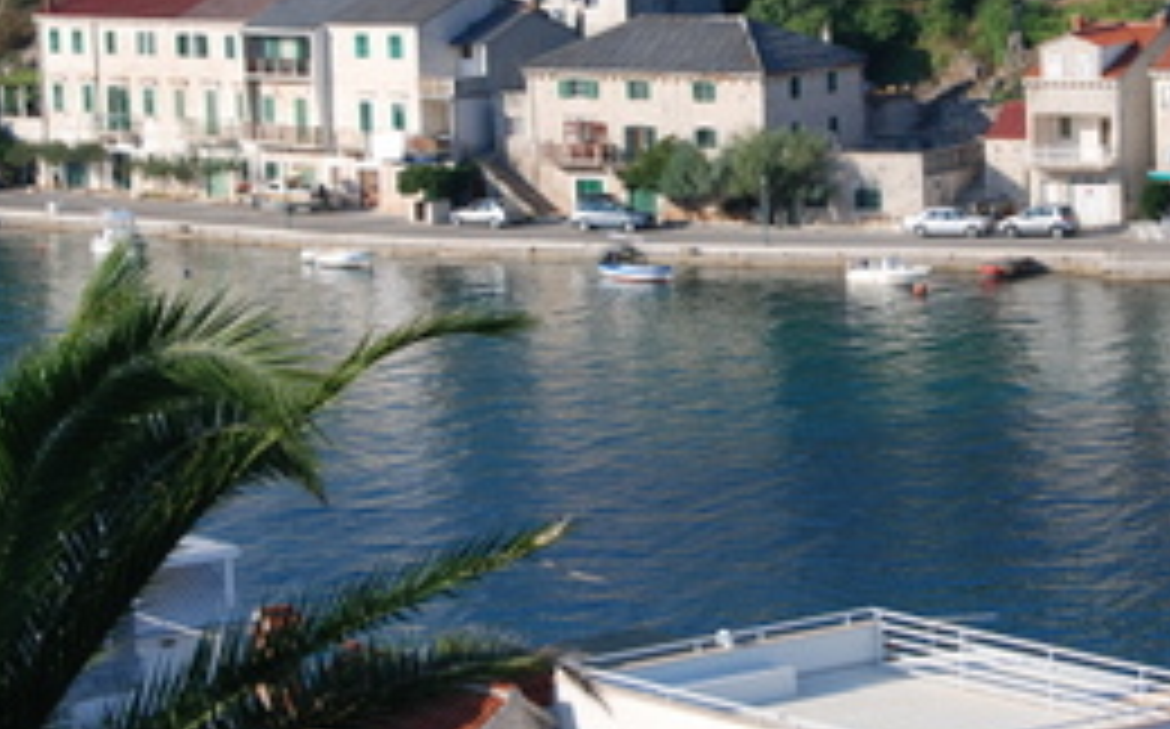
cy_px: 214
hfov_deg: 13.4
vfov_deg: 8.4
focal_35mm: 156
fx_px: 4968
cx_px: 814
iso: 100
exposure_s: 1/200
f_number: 7.1
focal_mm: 55
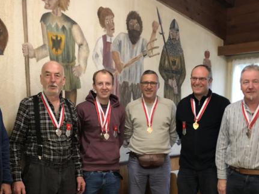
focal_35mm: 52
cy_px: 157
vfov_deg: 27.4
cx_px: 135
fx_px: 389
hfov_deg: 36.8
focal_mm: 3.99
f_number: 1.8
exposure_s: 1/17
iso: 80
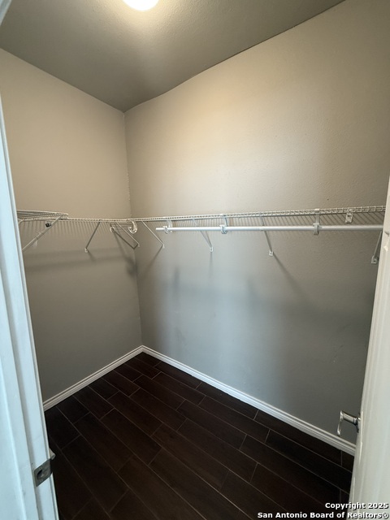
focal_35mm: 14
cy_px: 260
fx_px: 210
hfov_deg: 85.7
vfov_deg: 102.1
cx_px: 195
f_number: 2.2
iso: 250
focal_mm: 2.22
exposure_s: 1/60
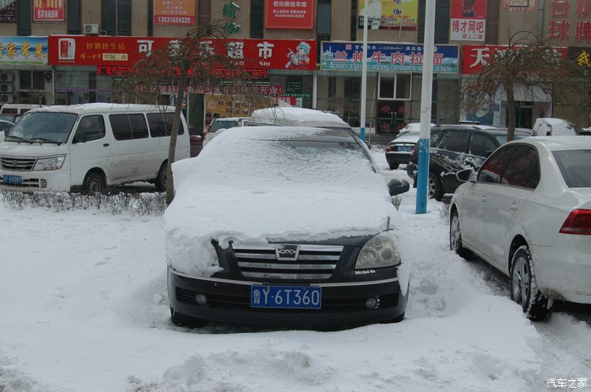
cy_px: 196
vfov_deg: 31.8
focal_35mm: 42
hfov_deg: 46.4
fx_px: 689
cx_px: 296
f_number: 10
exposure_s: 1/400
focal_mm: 28
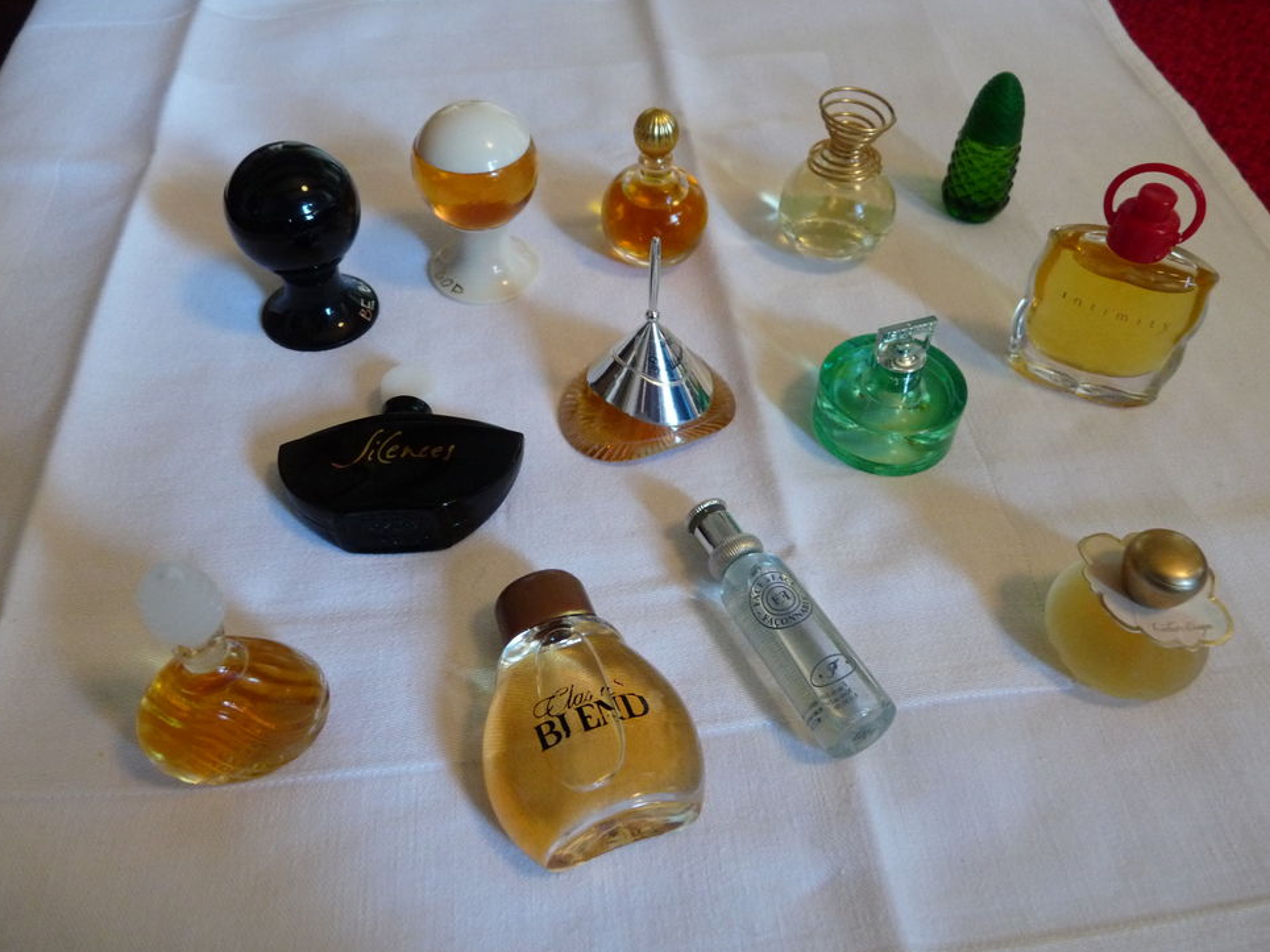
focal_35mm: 28
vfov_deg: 49.7
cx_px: 640
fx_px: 1027
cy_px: 463
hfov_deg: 63.4
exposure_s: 1/20
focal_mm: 4.8
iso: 400
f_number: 2.8
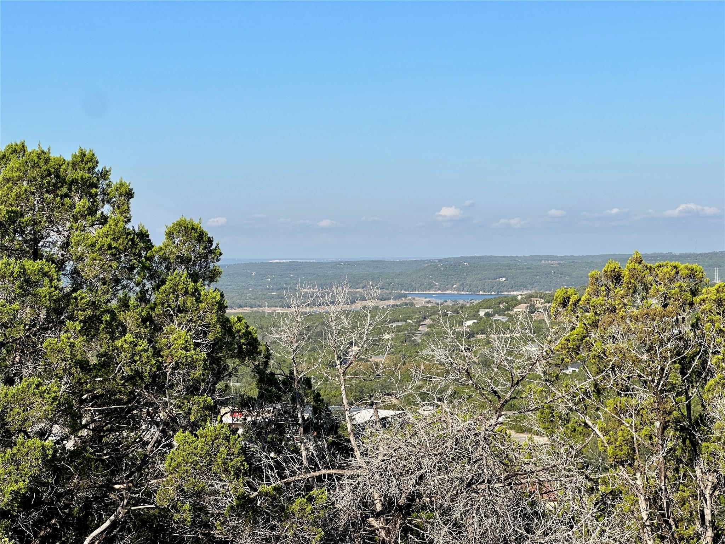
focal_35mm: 77
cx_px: 362
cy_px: 272
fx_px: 1613
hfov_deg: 25.3
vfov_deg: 19.1
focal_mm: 9
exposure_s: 1/881
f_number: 2.8
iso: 32
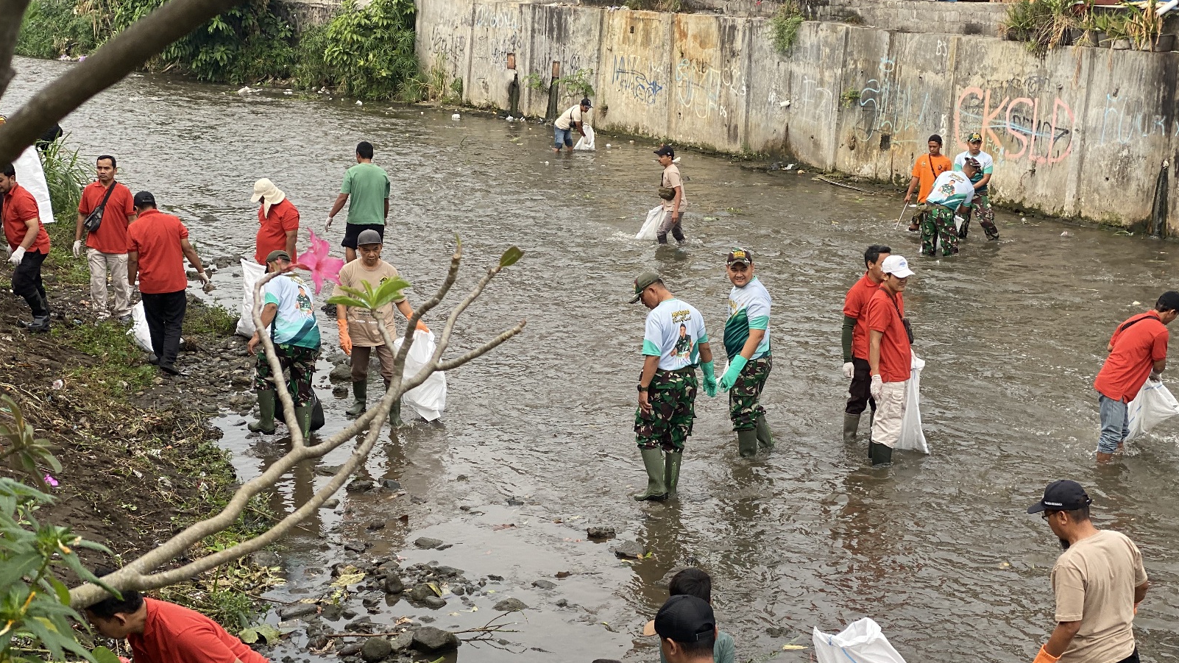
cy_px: 429
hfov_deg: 36.6
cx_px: 589
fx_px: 1782
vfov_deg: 21.0
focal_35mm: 57
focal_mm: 6
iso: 20
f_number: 2
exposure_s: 1/286
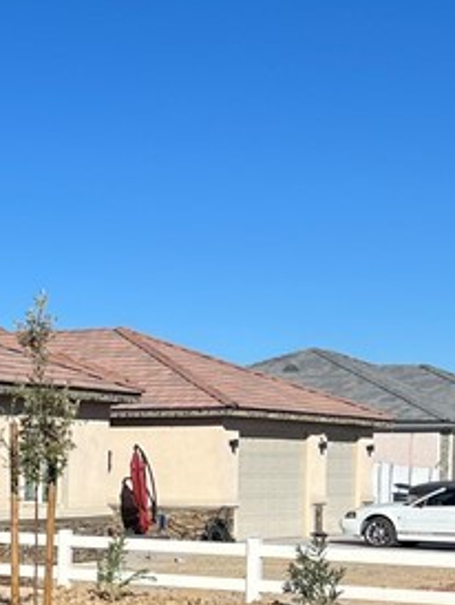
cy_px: 539
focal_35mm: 97
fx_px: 1697
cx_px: -144
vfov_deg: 19.9
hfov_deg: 14.6
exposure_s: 1/6993
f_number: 1.5
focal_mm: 5.7
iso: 50
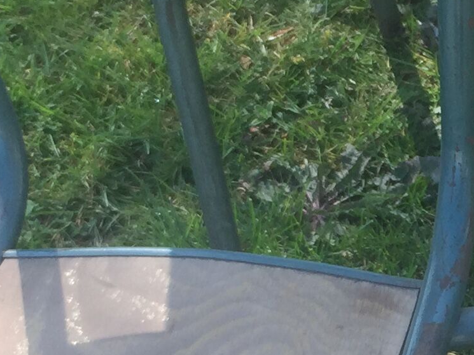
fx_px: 1739
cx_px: 573
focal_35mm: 127
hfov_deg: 15.0
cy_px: 425
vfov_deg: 11.4
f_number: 2.2
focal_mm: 4.15
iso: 32
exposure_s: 1/421
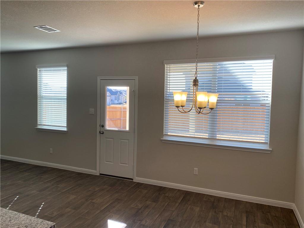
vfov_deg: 53.1
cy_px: 114
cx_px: 152
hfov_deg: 67.3
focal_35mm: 26
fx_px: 228
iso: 32
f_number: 1.8
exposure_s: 1/169
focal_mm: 4.25
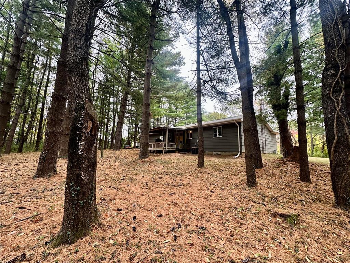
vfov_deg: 85.7
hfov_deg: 102.1
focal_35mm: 14
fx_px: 142
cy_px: 132
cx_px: 175
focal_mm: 2.22
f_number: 2.2
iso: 80
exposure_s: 1/99
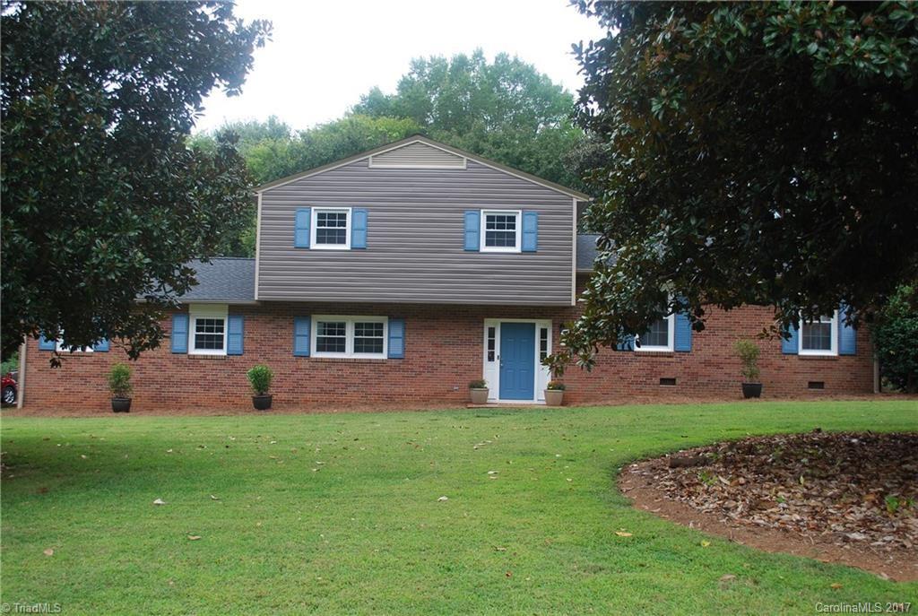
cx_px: 459
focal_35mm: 36
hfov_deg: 53.0
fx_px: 920
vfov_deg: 37.0
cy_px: 308
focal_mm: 24
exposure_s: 1/80
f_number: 4.2
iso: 200
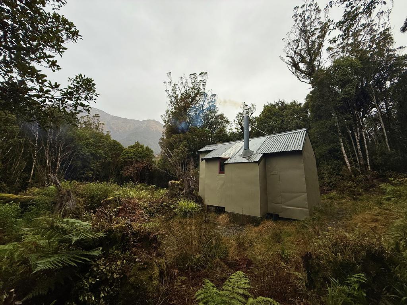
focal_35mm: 14
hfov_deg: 102.1
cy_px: 152
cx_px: 204
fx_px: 165
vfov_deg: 85.7
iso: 125
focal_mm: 2.22
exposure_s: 1/99
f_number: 2.2
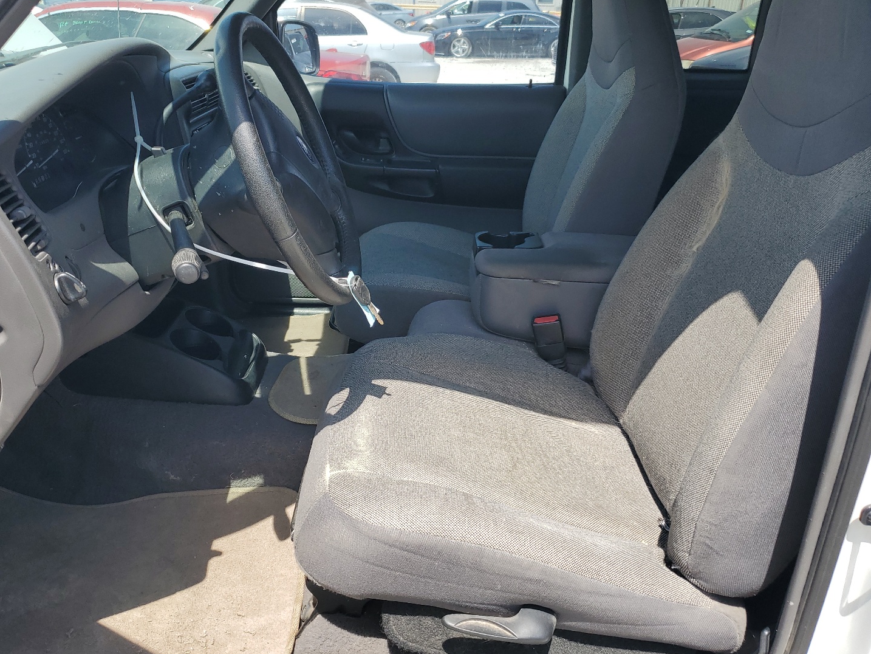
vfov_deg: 48.2
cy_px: 333
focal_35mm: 29
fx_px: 730
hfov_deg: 61.6
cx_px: 398
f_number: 1.5
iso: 50
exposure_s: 1/1250
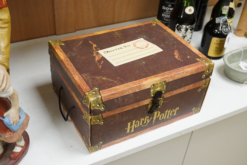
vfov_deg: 29.9
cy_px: 82
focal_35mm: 45
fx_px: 309
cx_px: 124
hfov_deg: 43.6
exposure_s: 1/160
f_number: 9
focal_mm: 30
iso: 2500
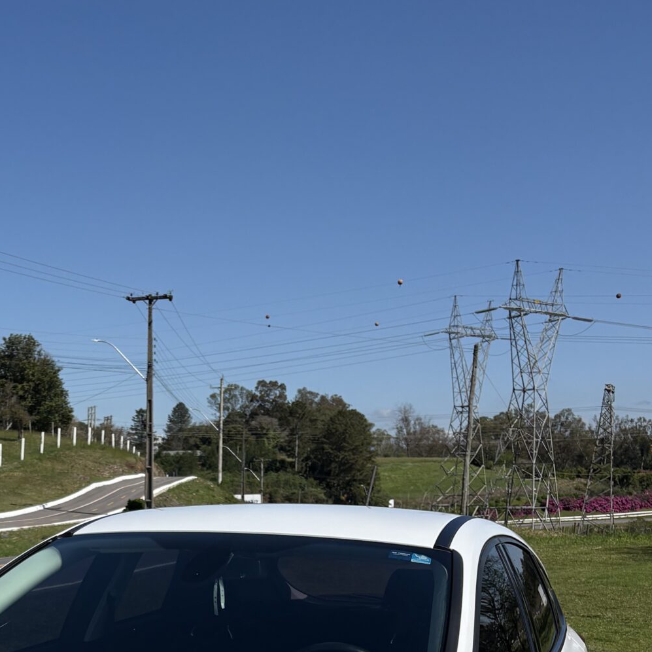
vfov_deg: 26.1
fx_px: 1257
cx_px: 61
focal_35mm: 59
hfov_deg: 28.0
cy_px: 768
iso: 50
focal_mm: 5.96
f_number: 1.6
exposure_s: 1/8850
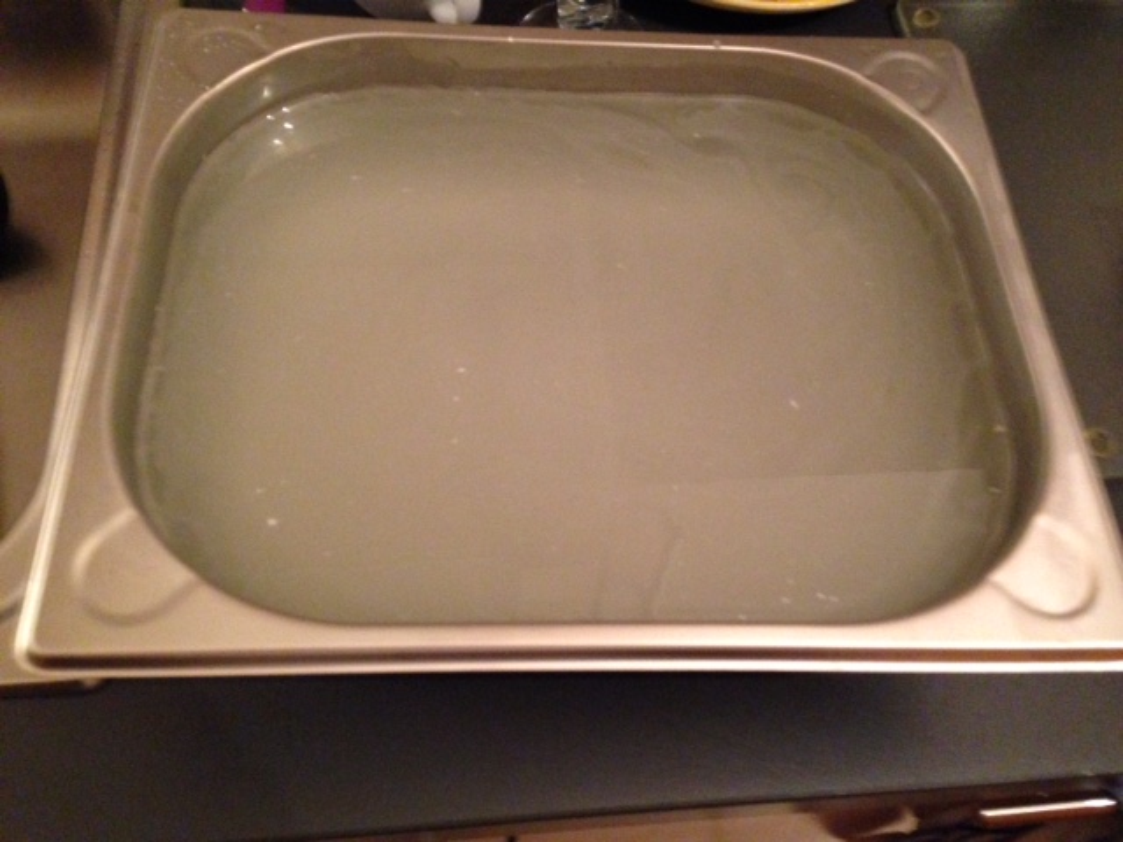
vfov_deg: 42.9
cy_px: 421
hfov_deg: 55.4
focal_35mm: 33
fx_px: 1071
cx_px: 562
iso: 500
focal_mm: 4.12
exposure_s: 1/15
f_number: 2.4
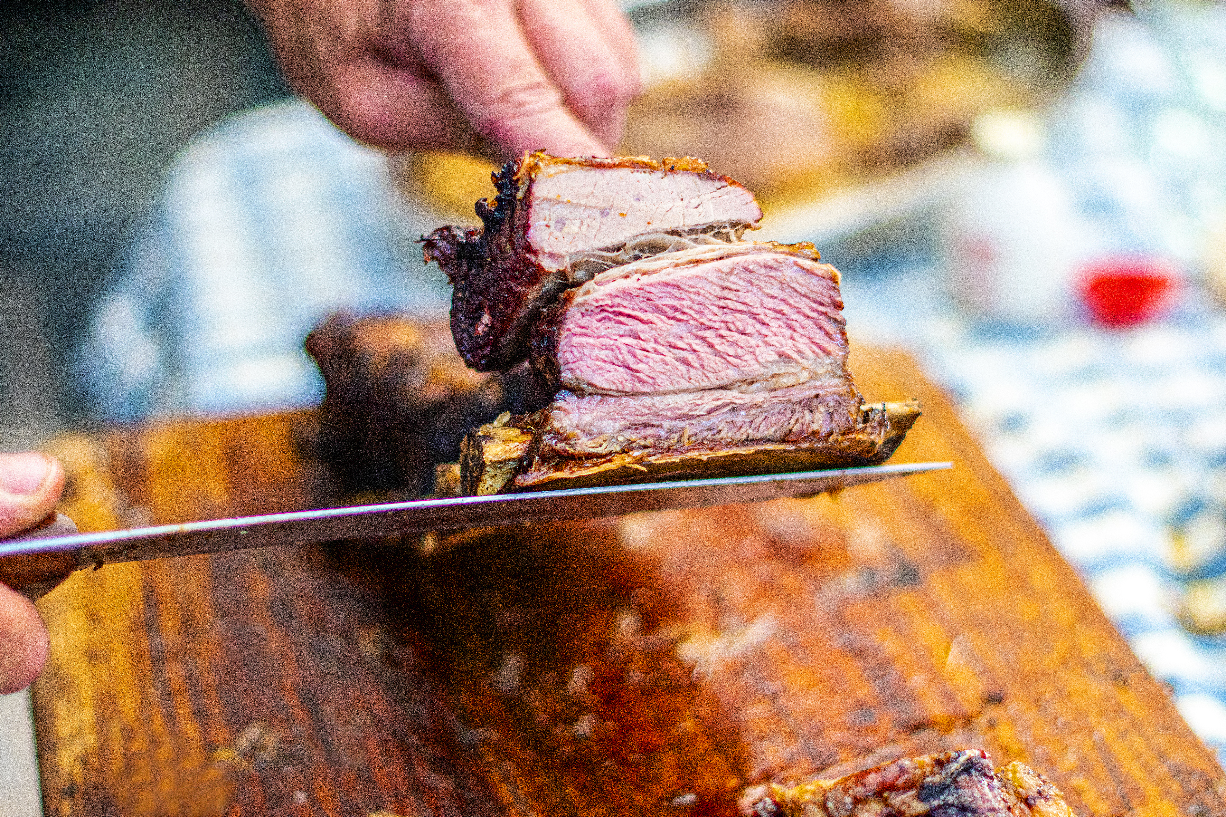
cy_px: 408
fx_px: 2554
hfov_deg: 27.0
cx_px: 613
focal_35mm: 75
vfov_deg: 18.2
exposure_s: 1/1600
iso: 560
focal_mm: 50
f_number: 1.4
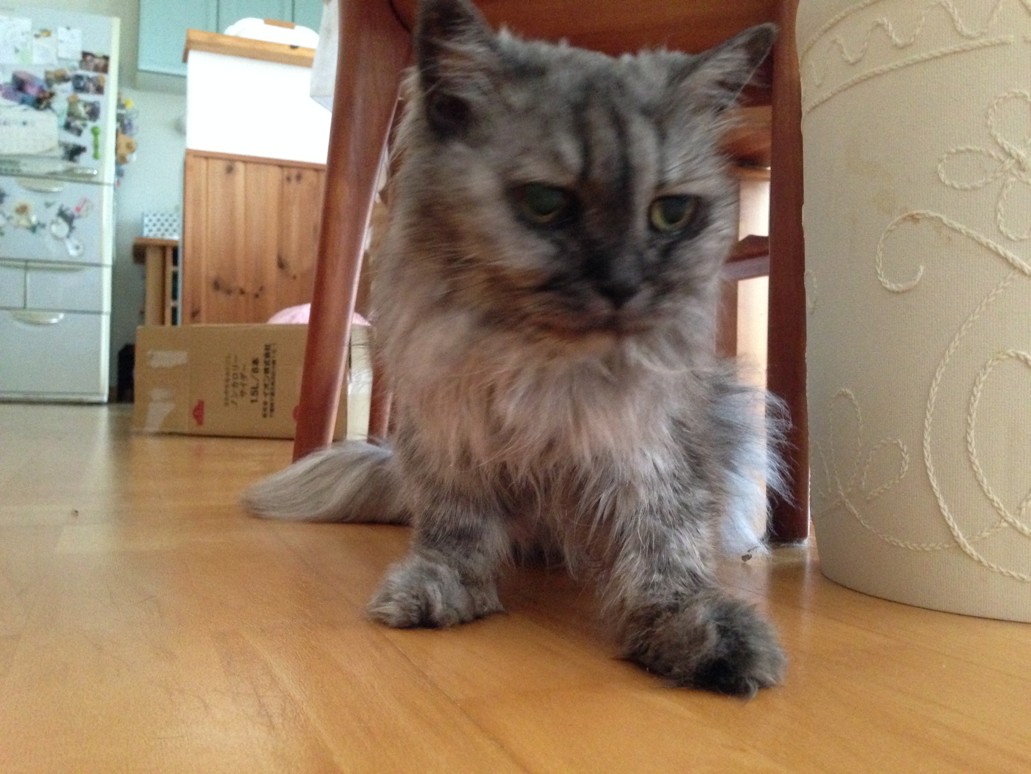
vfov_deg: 42.9
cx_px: 516
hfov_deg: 55.4
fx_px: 983
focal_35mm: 33
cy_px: 387
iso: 640
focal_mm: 4.12
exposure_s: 1/15
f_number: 2.4
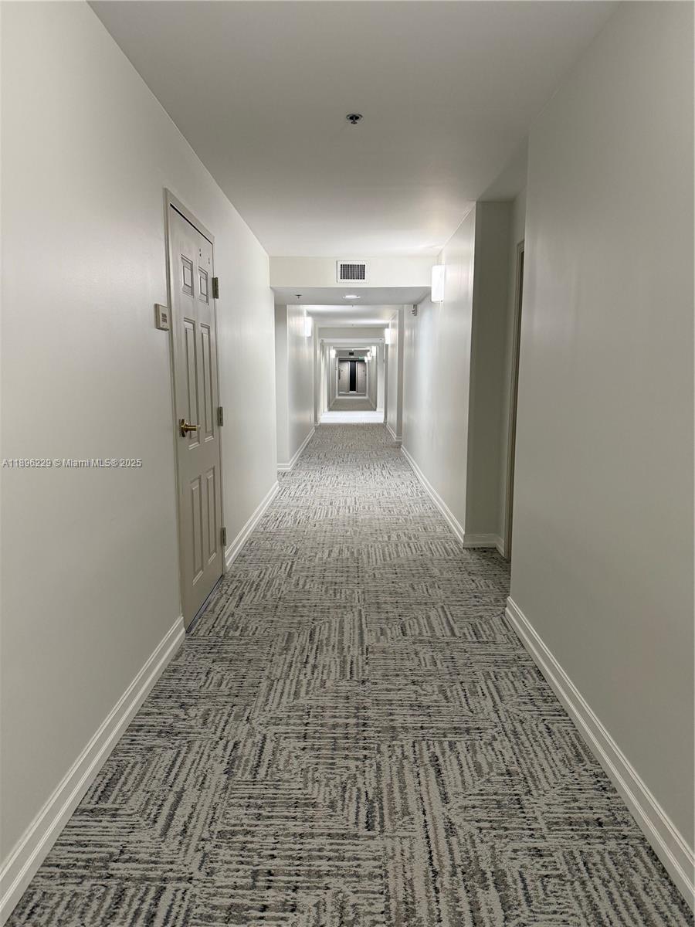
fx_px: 642
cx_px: 348
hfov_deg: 56.8
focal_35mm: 24
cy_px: 464
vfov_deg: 71.6
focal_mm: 6.76
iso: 250
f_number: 1.78
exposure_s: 1/60
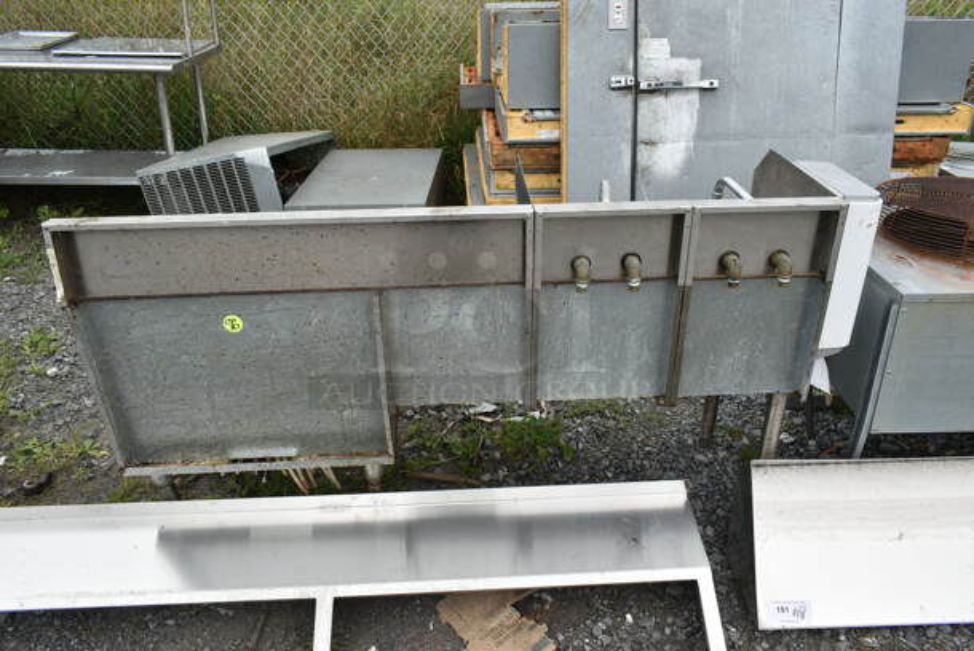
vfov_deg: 48.0
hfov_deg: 67.3
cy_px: 326
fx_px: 731
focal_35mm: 27
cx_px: 487
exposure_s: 1/200
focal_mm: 18
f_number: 7.1
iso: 100
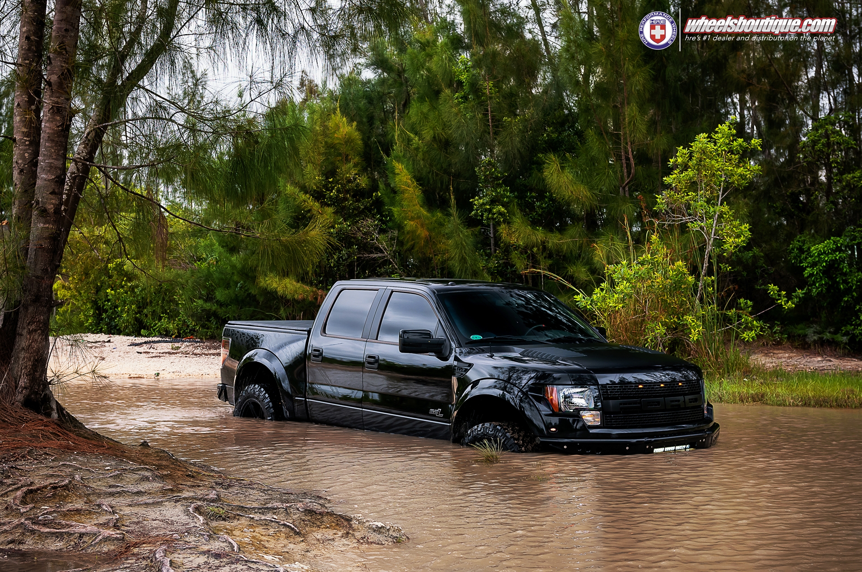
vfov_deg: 28.0
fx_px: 1148
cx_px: 431
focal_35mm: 48
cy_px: 286
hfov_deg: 41.2
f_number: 4.5
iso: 200
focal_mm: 32
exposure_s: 1/160
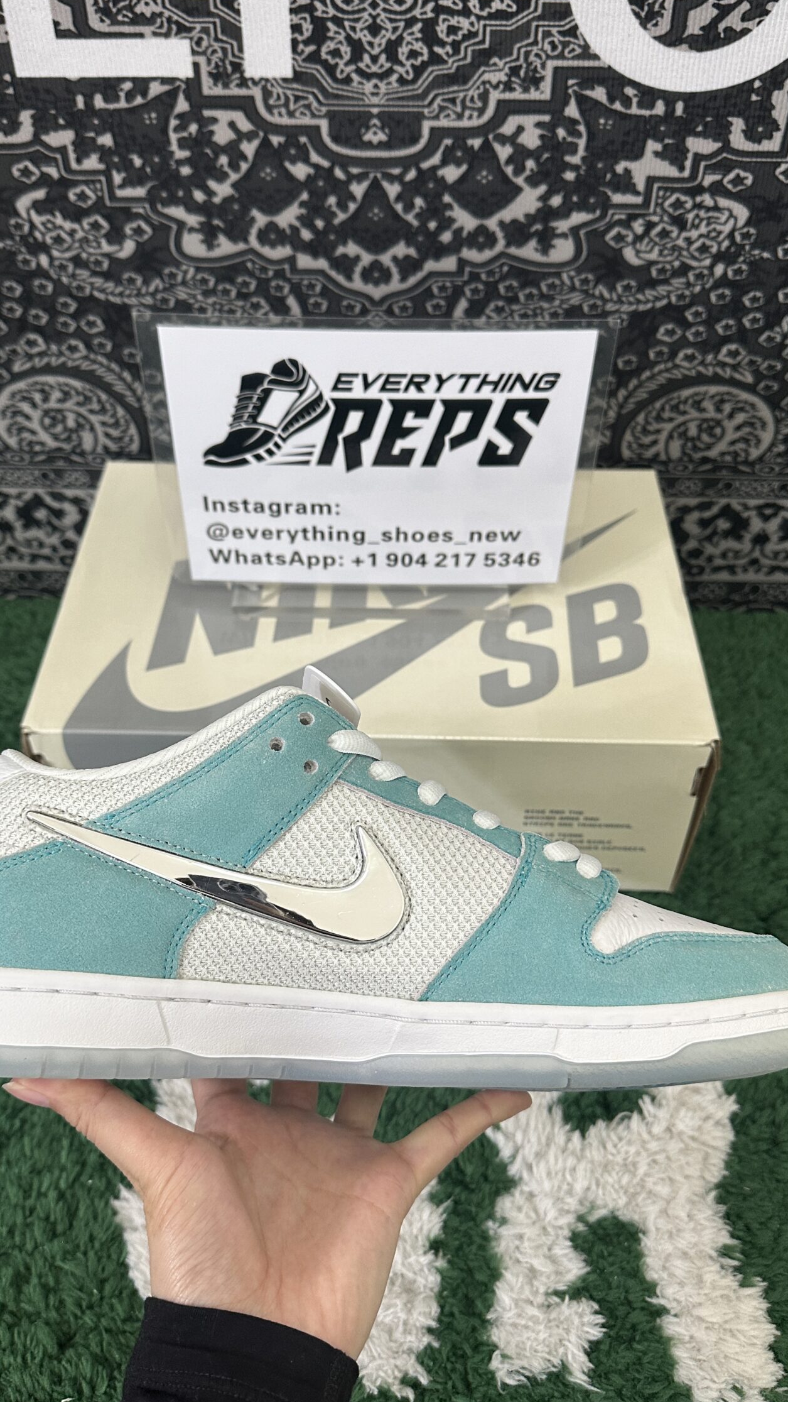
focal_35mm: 30
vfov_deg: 64.3
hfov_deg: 38.9
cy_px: 697
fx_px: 1114
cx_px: 351
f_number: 1.78
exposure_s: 1/50
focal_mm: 6.86
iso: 250
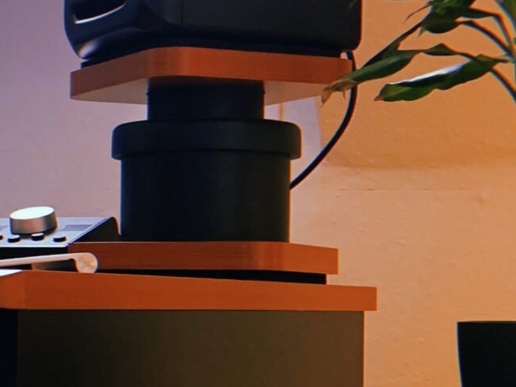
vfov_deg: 14.3
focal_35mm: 103
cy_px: 265
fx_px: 1536
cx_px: -60
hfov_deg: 18.3
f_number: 1.8
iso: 160
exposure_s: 1/50
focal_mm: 4.25
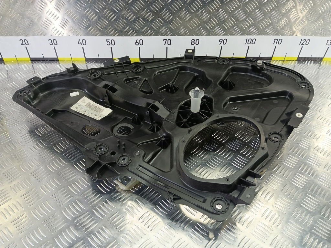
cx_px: 166
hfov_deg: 73.9
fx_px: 220
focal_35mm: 23
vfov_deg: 58.9
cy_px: 124
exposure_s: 1/50
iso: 195
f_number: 1.6
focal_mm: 4.11
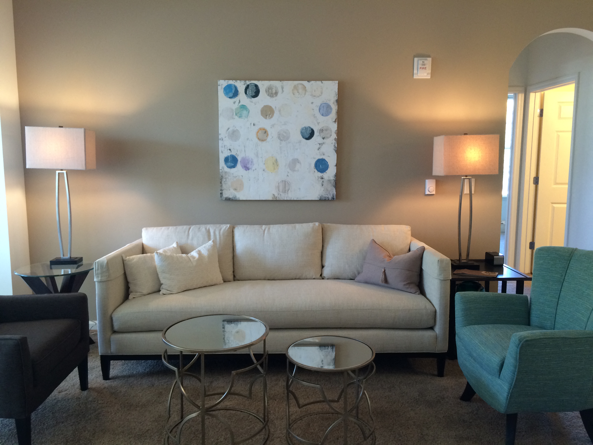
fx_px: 497
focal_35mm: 29
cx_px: 296
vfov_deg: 48.2
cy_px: 222
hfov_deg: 61.7
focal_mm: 4.15
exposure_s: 1/30
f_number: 2.2
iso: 100
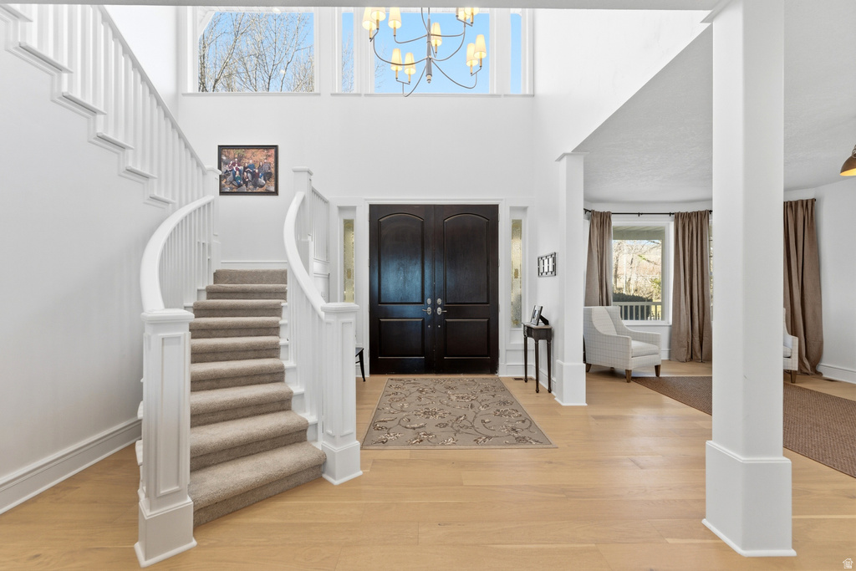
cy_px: 286
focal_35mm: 16
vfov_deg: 74.5
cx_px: 428
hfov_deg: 97.4
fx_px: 376
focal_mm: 15.8
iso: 400
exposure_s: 1/800
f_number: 8
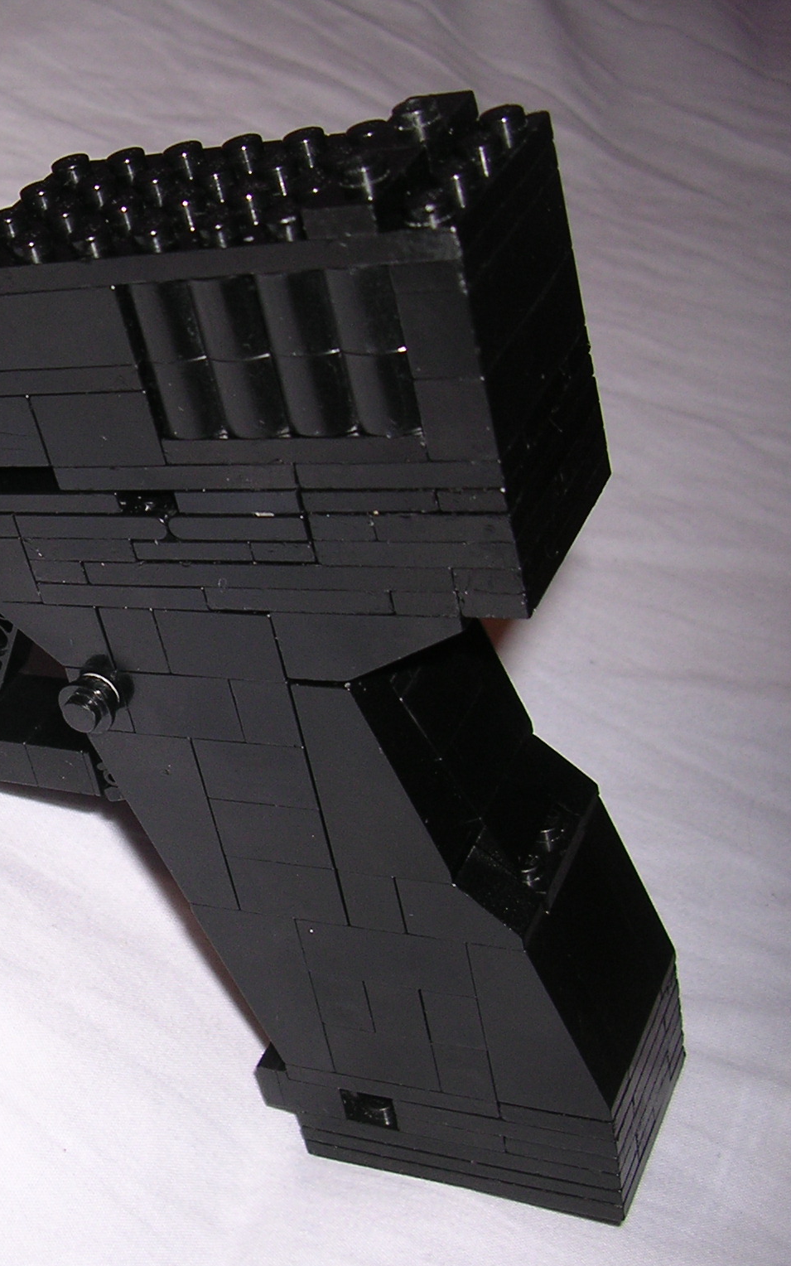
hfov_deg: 22.9
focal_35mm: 54
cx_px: -16
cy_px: 635
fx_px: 1863
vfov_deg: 37.5
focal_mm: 5.8
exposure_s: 1/60.1
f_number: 2.8
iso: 100
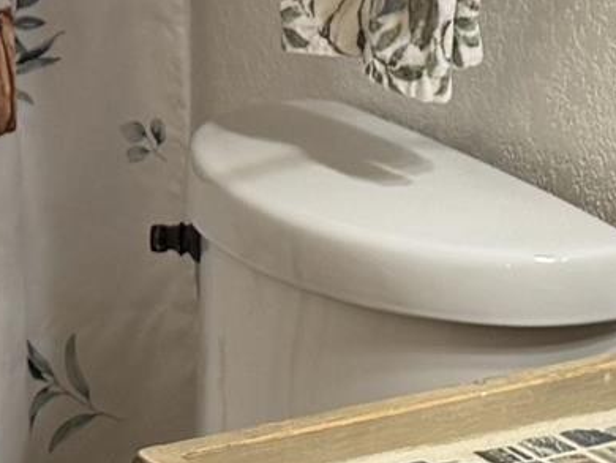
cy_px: 302
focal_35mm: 189
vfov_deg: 7.9
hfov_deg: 10.5
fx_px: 3365
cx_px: 231
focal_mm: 6.76
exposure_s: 1/60
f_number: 1.78
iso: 125
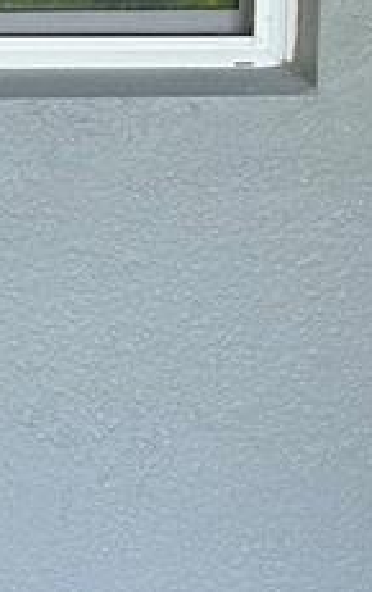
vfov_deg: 14.5
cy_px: 118
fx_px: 2312
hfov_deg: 9.1
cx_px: -105
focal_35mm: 143
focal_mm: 5.7
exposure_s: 1/552
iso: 50
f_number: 1.5
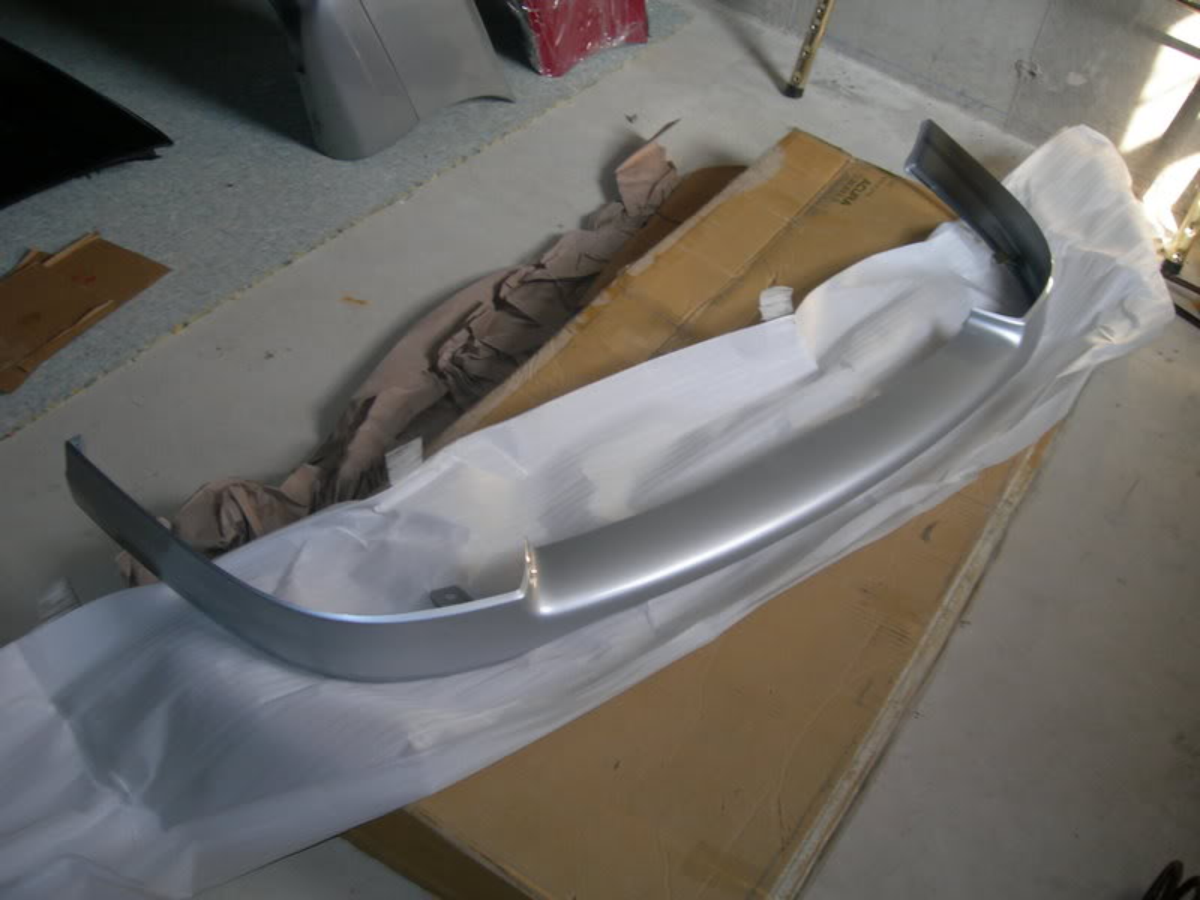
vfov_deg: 37.7
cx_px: 600
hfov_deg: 49.0
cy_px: 450
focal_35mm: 38
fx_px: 1317
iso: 93
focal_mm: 7.8
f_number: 2.8
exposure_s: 1/29.3
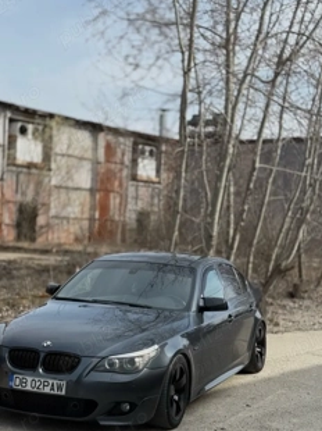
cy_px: 245
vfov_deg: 31.2
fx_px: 770
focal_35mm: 62
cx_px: 130
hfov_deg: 23.6
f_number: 1.78
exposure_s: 1/3096
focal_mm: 6.76
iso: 100
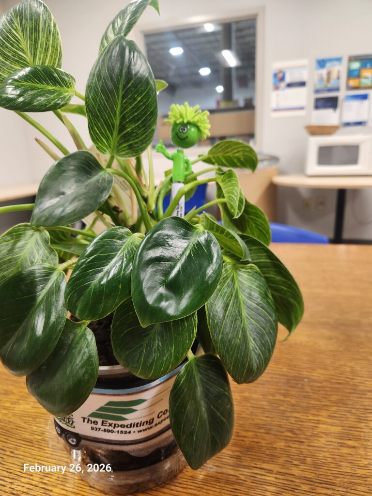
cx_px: 186
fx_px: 330
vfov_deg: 73.9
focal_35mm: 23
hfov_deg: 58.9
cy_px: 248
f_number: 1.8
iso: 320
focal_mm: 5.4
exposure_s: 1/120
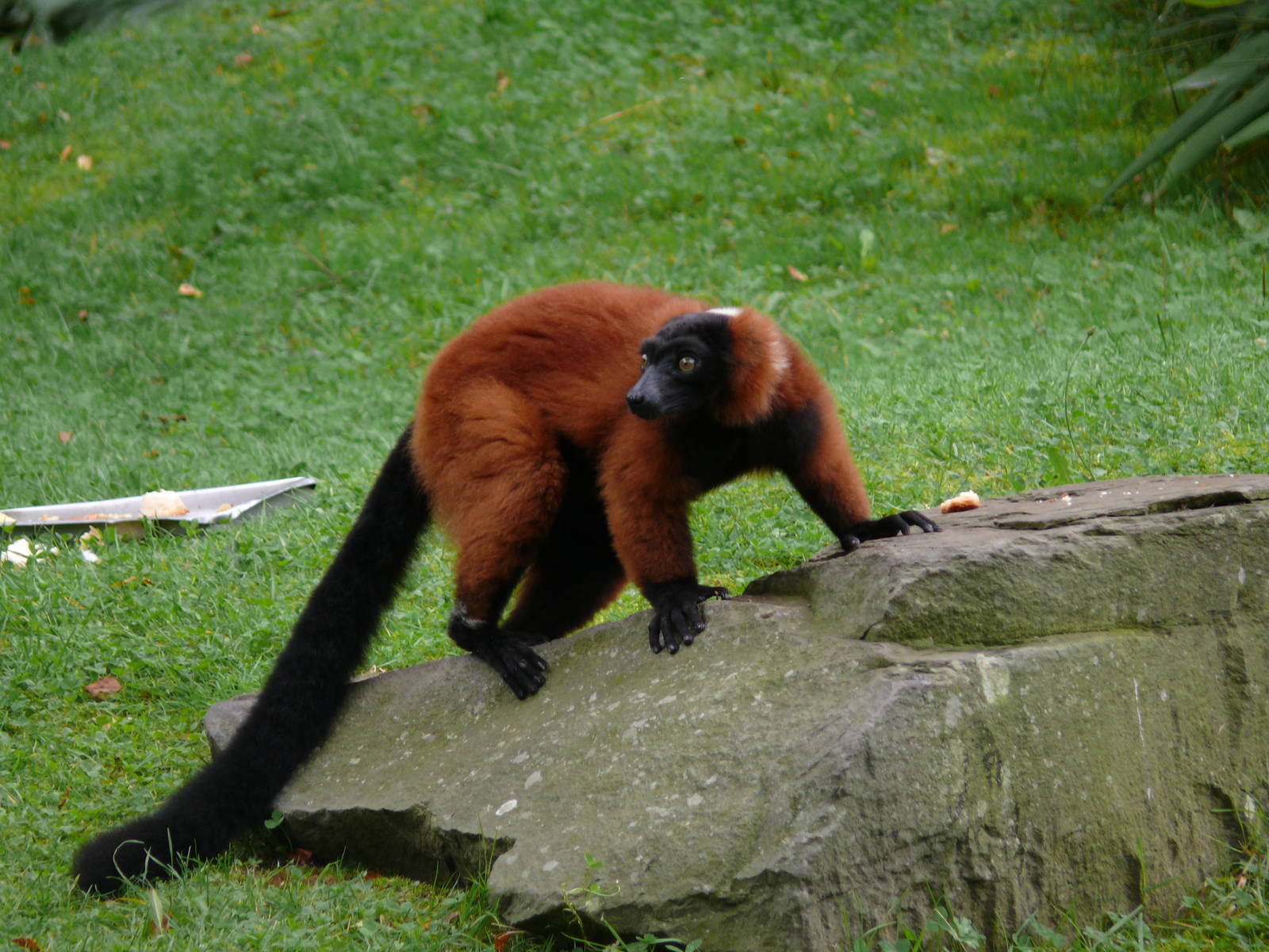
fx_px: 15397
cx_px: 634
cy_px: 476
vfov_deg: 3.5
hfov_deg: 4.7
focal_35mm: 420
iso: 100
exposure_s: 1/100
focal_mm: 88.8
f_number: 3.7
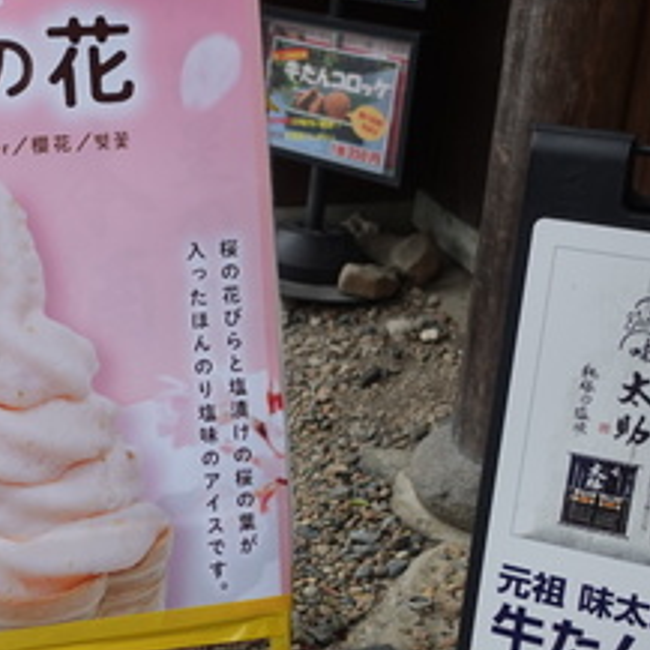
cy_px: 371
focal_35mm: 64
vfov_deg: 26.9
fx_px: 1360
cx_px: 147
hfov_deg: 26.5
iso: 125
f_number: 1.8
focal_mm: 9.4
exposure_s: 1/125
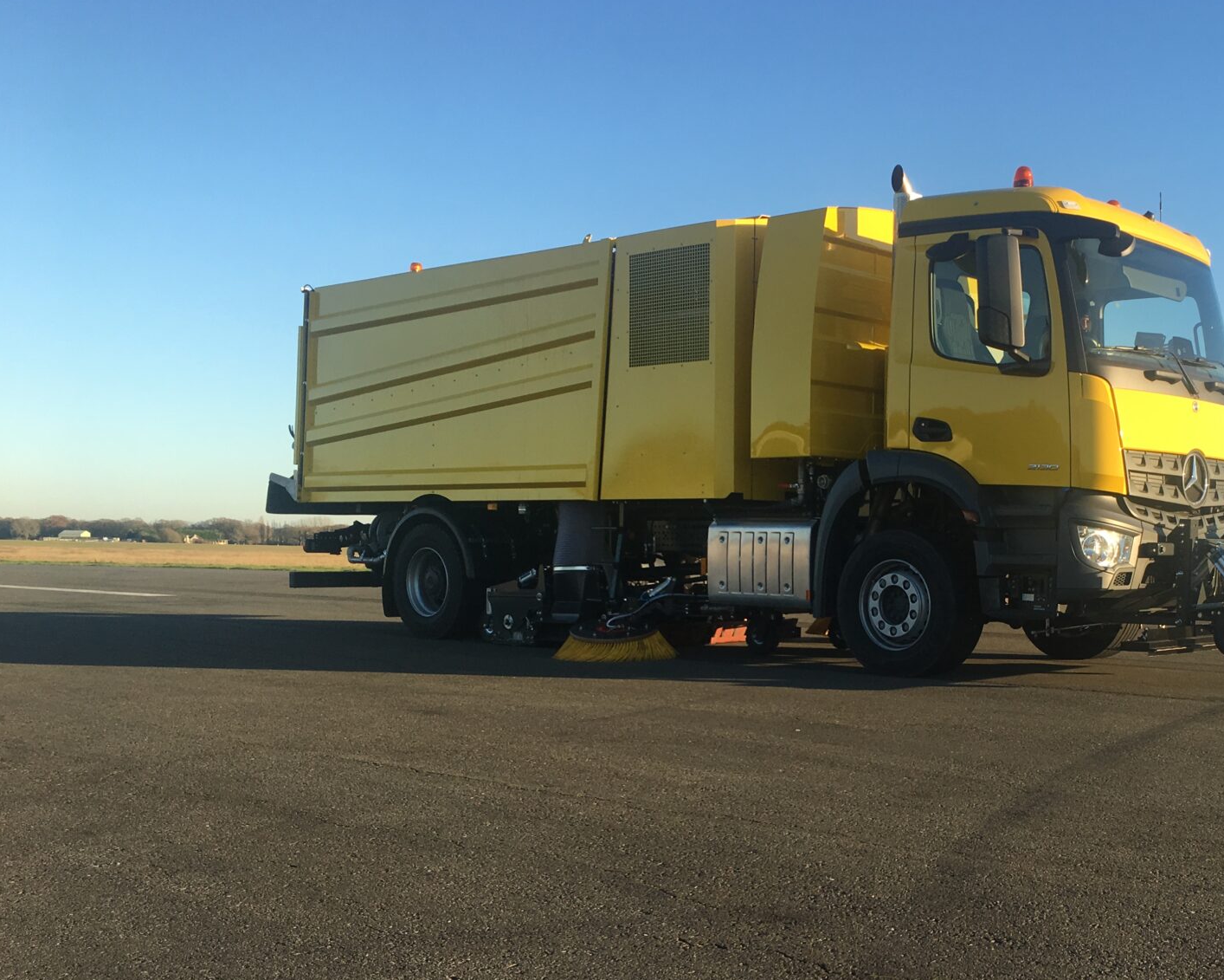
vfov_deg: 36.3
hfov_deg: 43.8
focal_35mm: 41
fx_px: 1485
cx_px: 868
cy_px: 617
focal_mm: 4.15
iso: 25
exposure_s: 1/732
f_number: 2.2
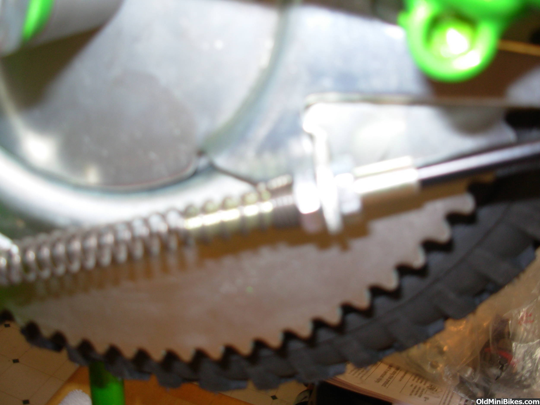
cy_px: 202
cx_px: 270
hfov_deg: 49.0
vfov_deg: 37.7
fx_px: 593
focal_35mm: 38
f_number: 2.9
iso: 50
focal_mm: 6.3
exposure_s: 1/32
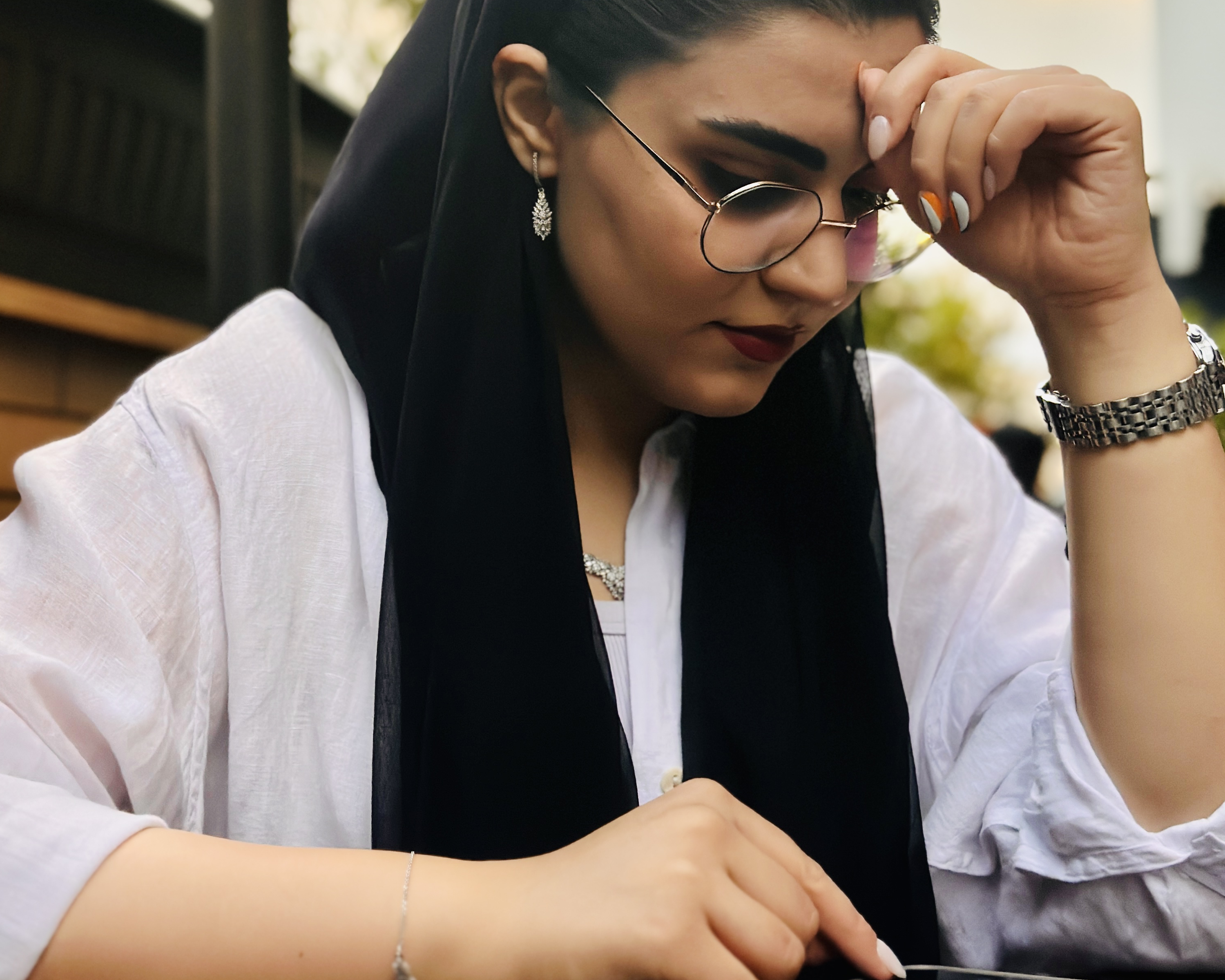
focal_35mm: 63
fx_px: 2284
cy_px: 223
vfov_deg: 23.9
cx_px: 608
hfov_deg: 30.0
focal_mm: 6.86
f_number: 1.78
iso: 80
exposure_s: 1/1395
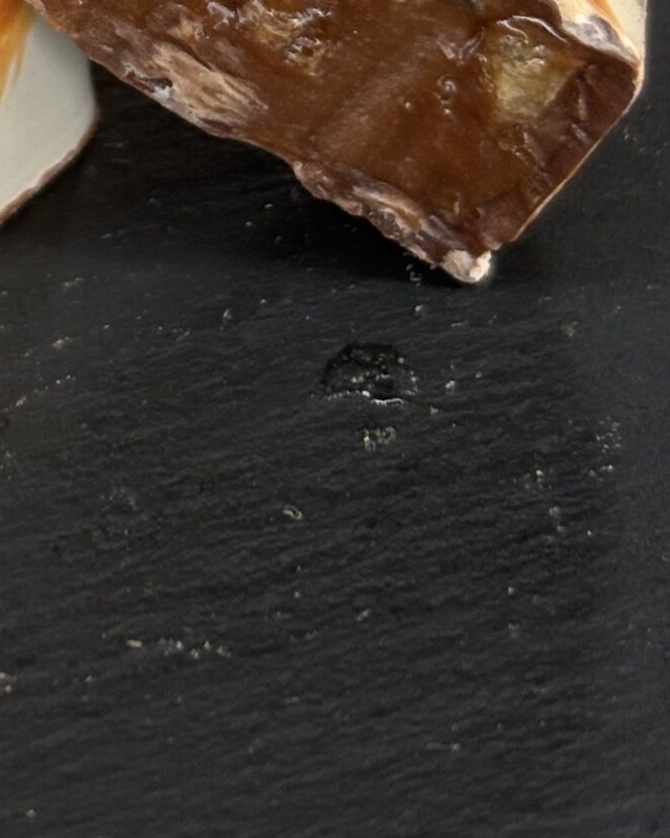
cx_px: -62
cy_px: -330
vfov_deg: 11.9
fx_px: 3868
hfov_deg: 9.8
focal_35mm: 156
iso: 32
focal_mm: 5.96
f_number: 1.6
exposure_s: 1/120
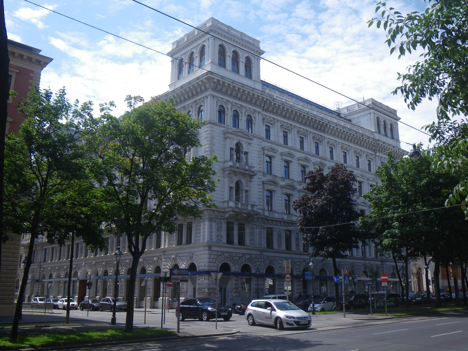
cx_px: 234
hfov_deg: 54.0
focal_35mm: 34
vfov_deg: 41.8
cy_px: 176
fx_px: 460
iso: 50
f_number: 4.6
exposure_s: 1/250
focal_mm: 6.1
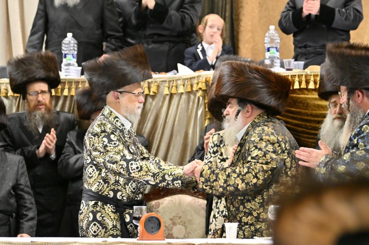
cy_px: 122
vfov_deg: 7.6
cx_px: 184
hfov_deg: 11.4
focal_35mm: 180
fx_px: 1844
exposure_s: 1/200
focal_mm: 120
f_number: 2.8
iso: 1250
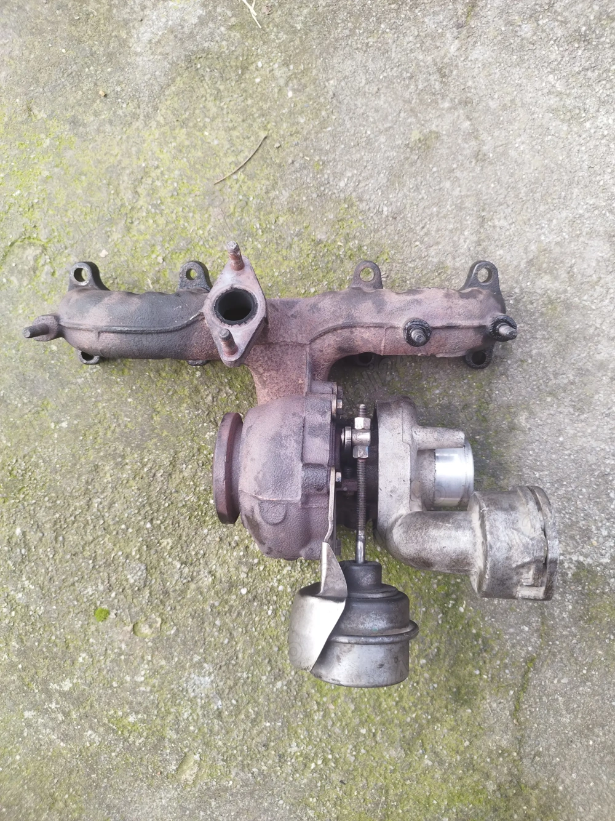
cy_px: 410
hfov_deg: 56.8
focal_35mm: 24
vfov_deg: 71.6
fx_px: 569
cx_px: 308
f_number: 1.89
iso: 90
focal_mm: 5.89
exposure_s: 1/100
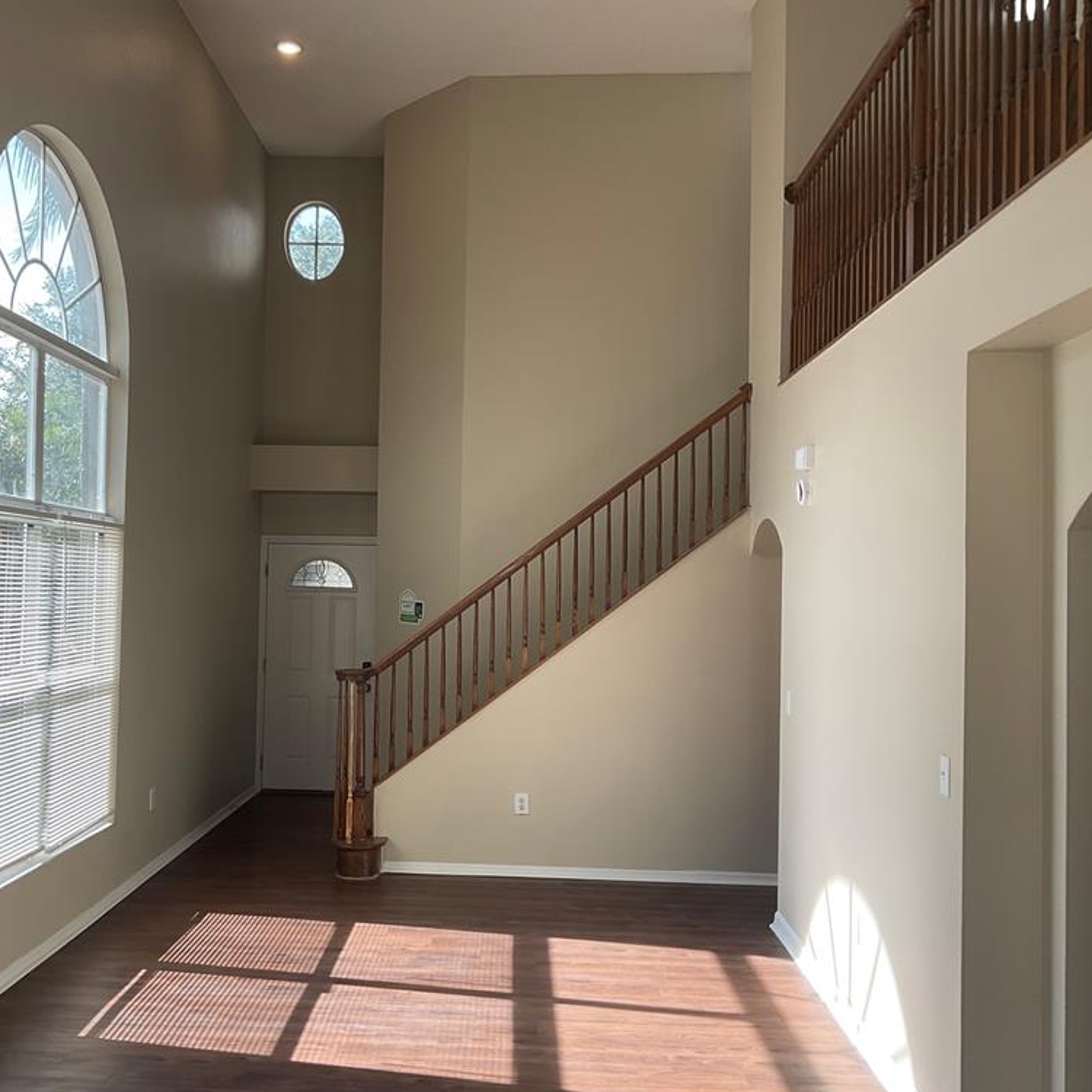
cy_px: 549
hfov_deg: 47.0
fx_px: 1249
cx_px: 450
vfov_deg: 47.2
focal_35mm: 35
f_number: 1.8
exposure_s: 1/132
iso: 16
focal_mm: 3
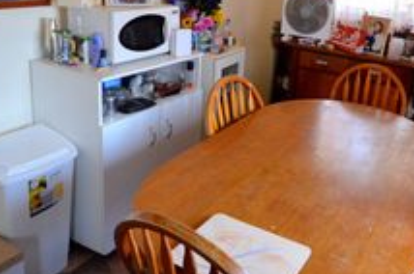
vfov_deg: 38.6
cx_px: 302
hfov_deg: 55.0
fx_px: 379
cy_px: 61
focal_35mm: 33
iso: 1600
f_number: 4
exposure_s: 1/60
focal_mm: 10
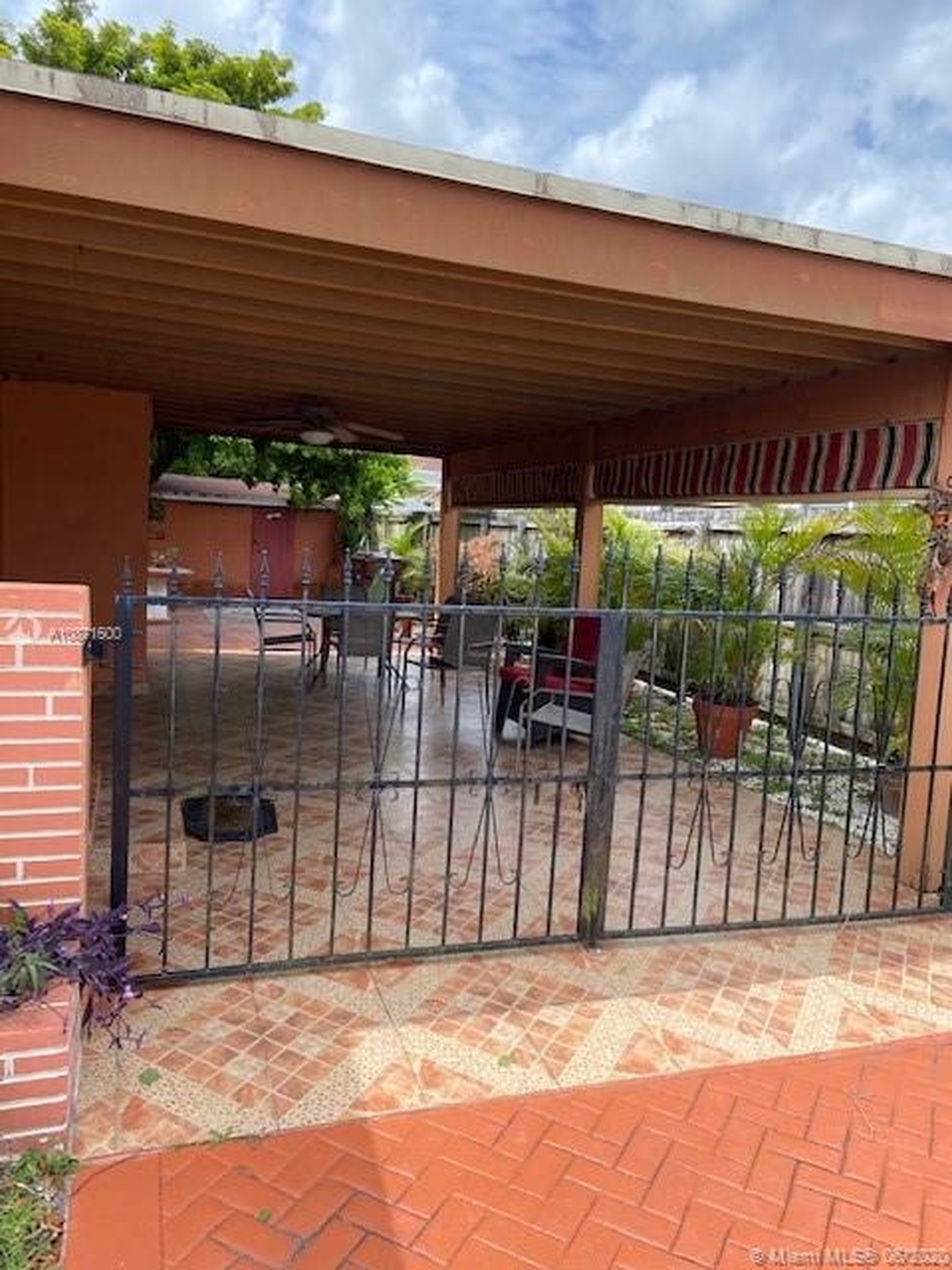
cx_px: 476
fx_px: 953
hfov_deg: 53.1
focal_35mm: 26
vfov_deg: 67.3
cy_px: 635
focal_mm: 4.25
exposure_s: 1/1170
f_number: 1.8
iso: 32
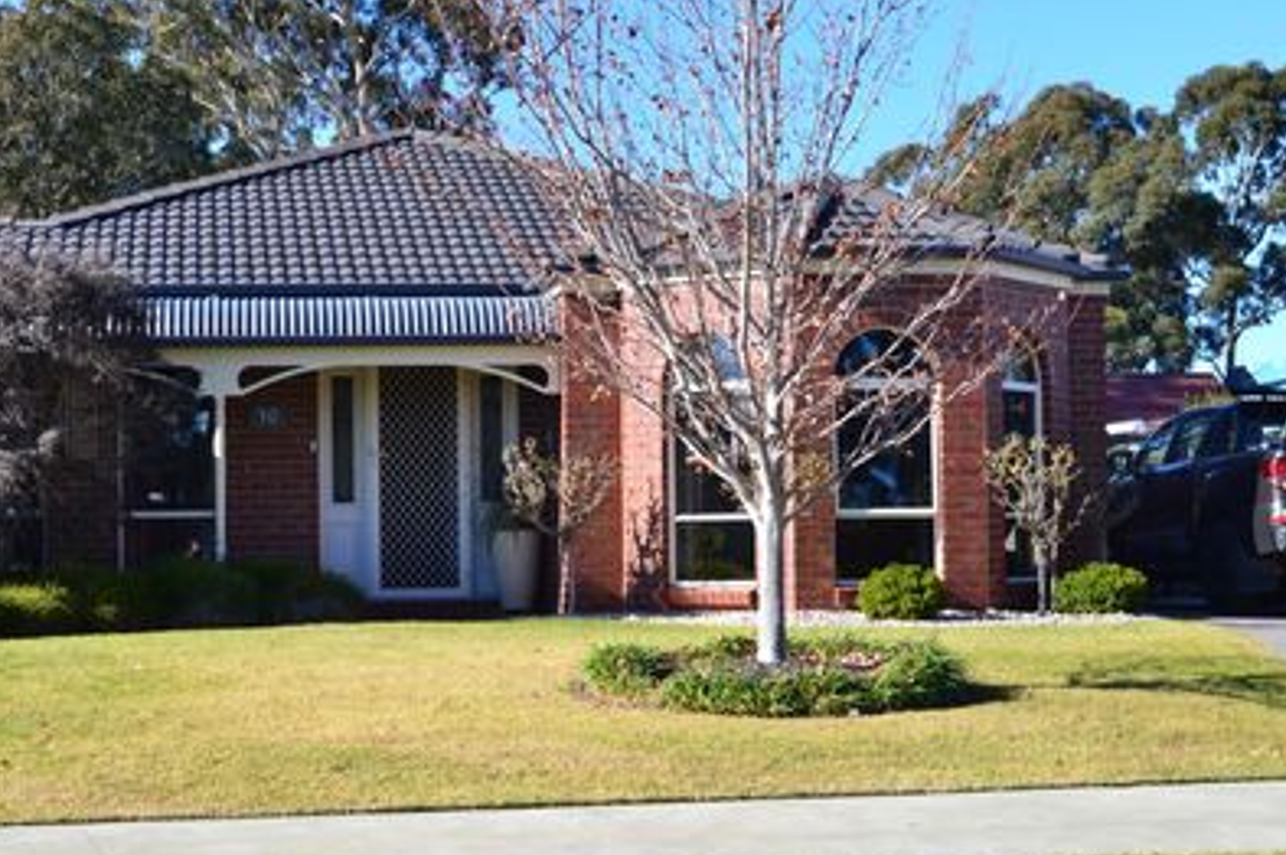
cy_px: 472
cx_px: 542
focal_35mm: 68
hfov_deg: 29.6
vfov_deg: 20.0
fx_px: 2427
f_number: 10
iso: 400
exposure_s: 1/200
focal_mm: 38
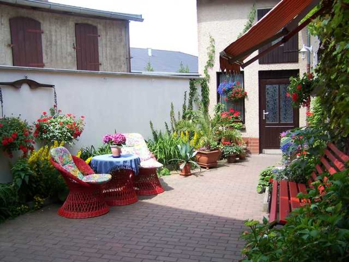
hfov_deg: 49.0
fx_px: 383
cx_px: 174
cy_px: 131
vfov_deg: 37.7
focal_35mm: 38
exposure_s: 1/250
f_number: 2.8
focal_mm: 6.3
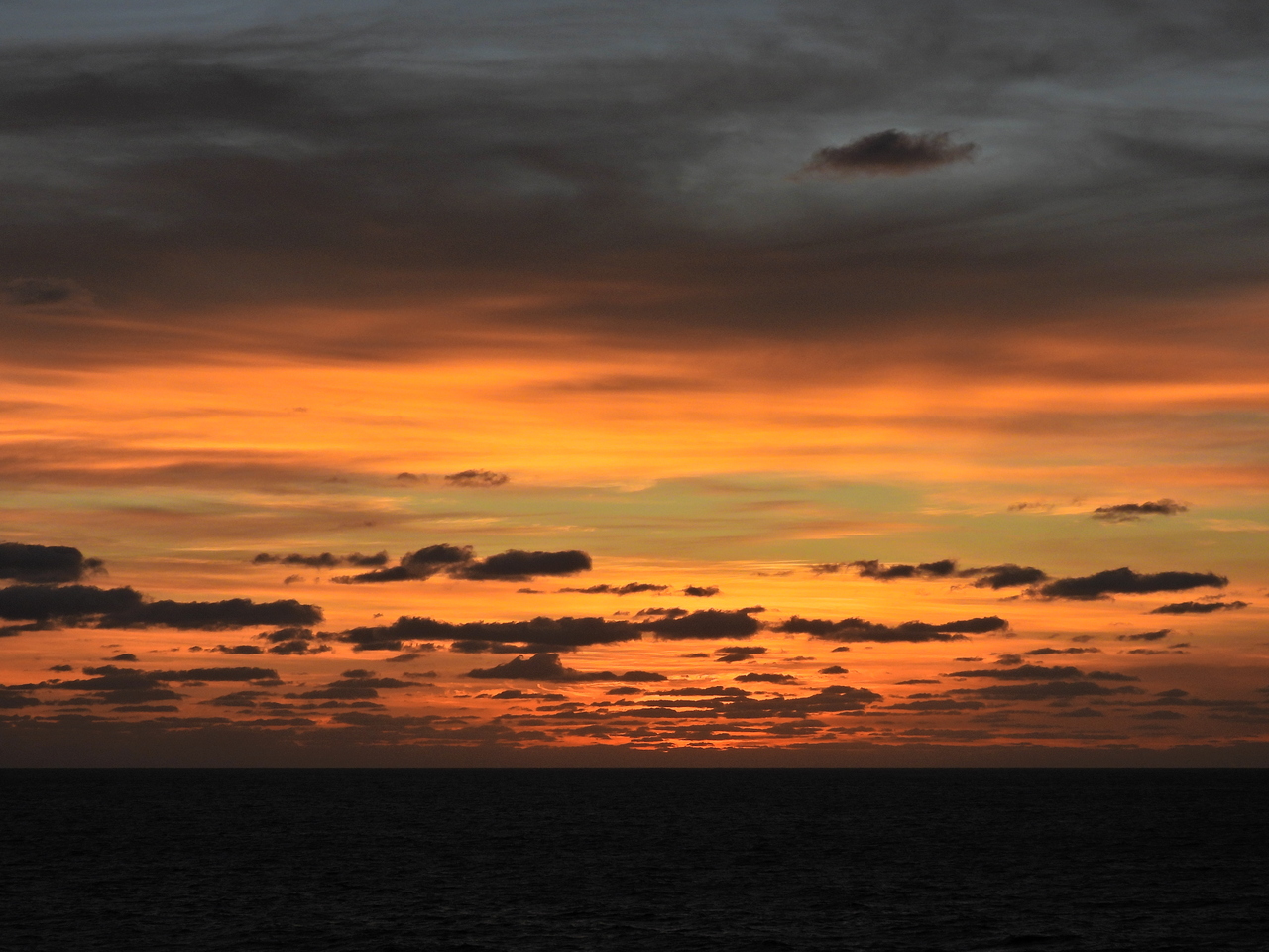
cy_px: 476
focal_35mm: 85
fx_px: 3116
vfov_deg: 17.4
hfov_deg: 23.0
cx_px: 634
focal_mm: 15.2
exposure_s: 1/800
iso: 100
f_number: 4
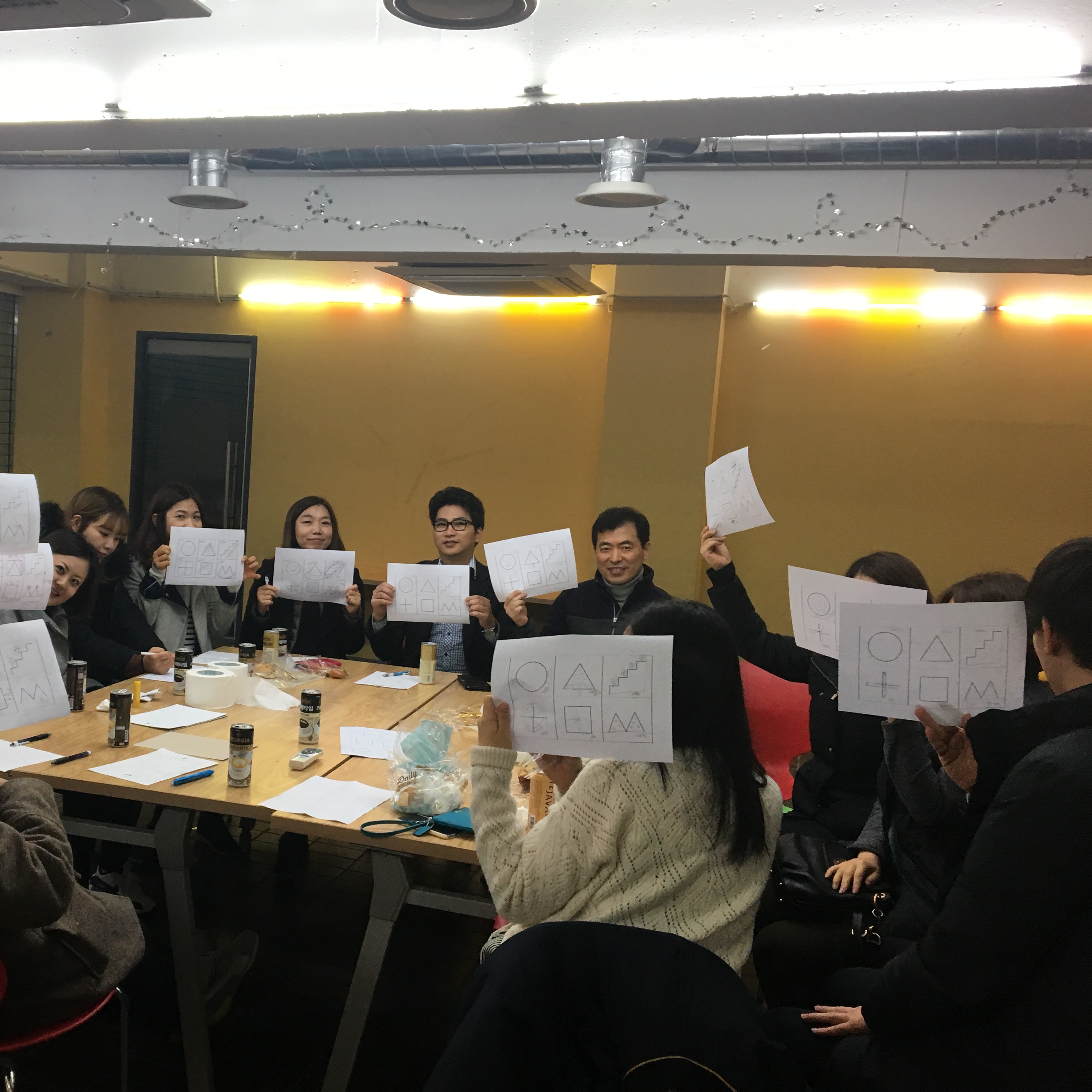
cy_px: 546
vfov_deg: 47.2
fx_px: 1249
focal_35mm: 35
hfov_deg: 46.4
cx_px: 349
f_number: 2.2
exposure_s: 1/30
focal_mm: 4.15
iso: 40
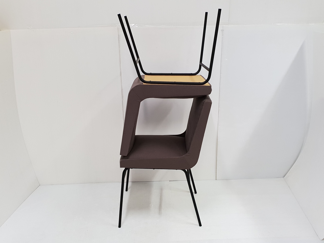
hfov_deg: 67.3
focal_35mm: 26
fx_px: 243
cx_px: 162
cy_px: 122
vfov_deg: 53.1
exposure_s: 1/50
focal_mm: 4.3
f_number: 2.4
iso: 320
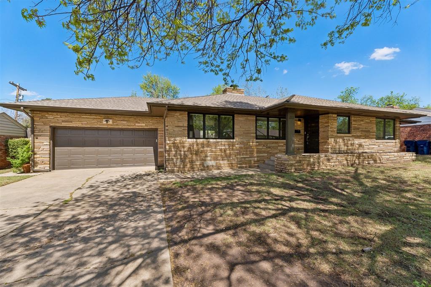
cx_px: 216
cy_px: 144
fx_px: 180
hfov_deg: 100.4
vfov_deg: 77.3
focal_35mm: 15
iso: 200
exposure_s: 1/1000
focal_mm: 10
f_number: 7.1
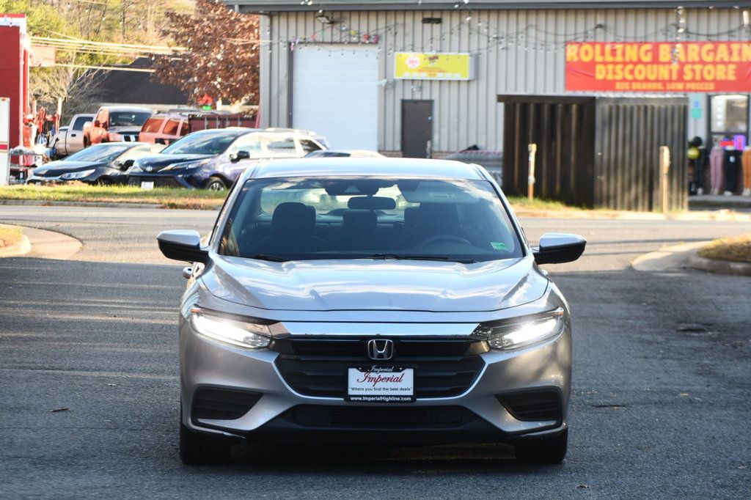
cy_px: 250
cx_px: 376
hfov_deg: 13.4
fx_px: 3191
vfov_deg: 9.0
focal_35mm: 153
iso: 400
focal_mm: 102
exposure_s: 1/250
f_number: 5.6
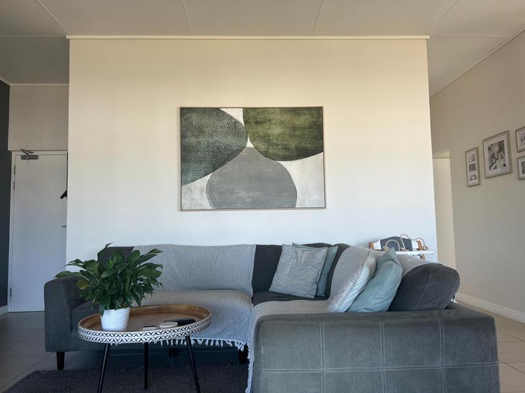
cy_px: 196
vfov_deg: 53.1
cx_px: 262
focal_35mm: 26
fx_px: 394
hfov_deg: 67.3
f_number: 1.5
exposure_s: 1/121
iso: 40
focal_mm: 5.7
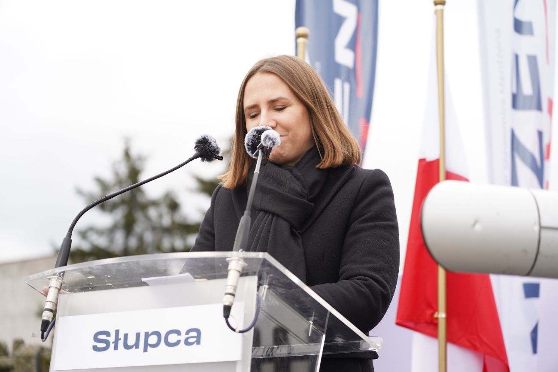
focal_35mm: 91
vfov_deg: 15.0
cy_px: 186
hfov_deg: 22.4
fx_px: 1411
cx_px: 279
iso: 125
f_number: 4
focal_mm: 91
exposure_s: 1/100
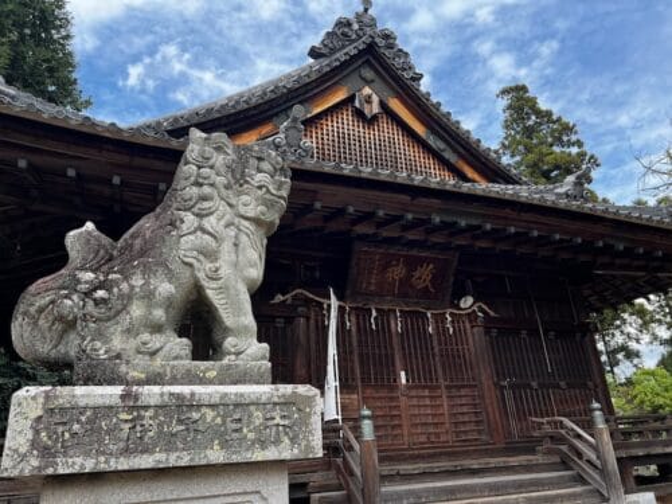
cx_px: 336
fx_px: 505
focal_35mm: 26
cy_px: 252
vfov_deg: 53.1
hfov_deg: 67.3
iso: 50
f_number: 1.5
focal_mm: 5.7
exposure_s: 1/780
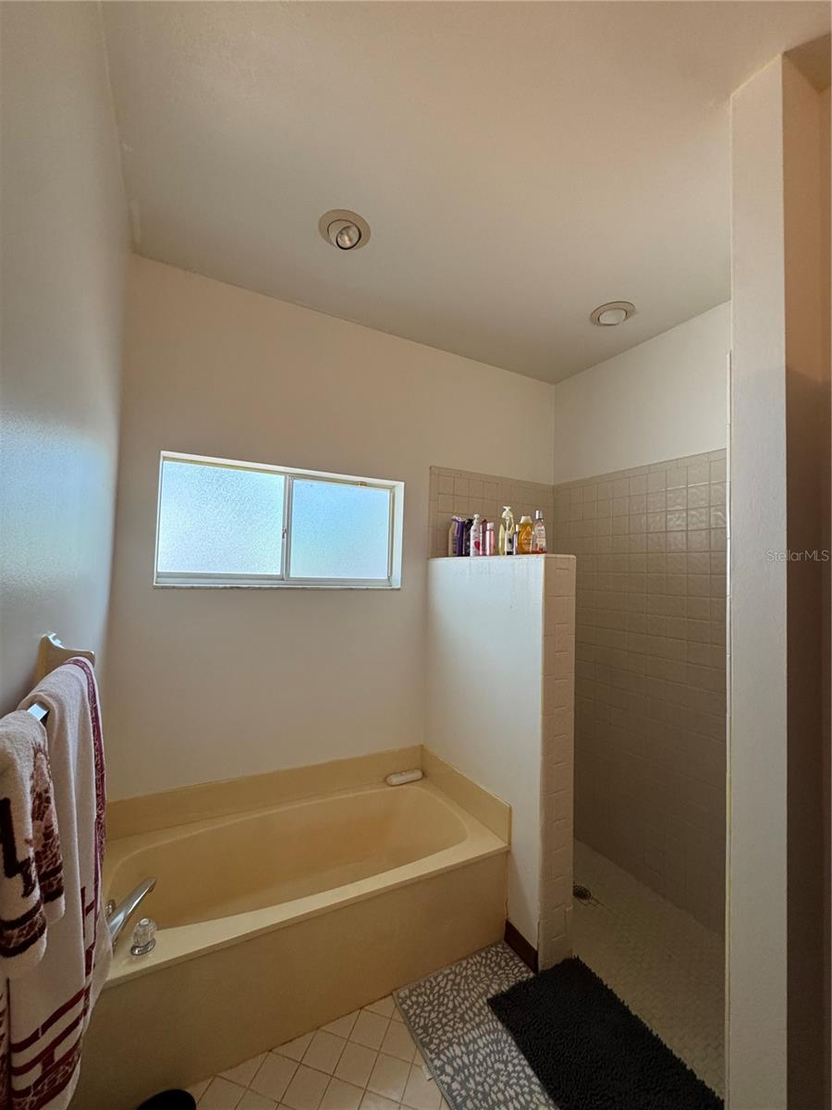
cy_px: 555
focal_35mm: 14
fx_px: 449
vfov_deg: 102.1
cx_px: 416
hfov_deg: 85.7
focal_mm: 2.22
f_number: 2.2
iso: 250
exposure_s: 1/120
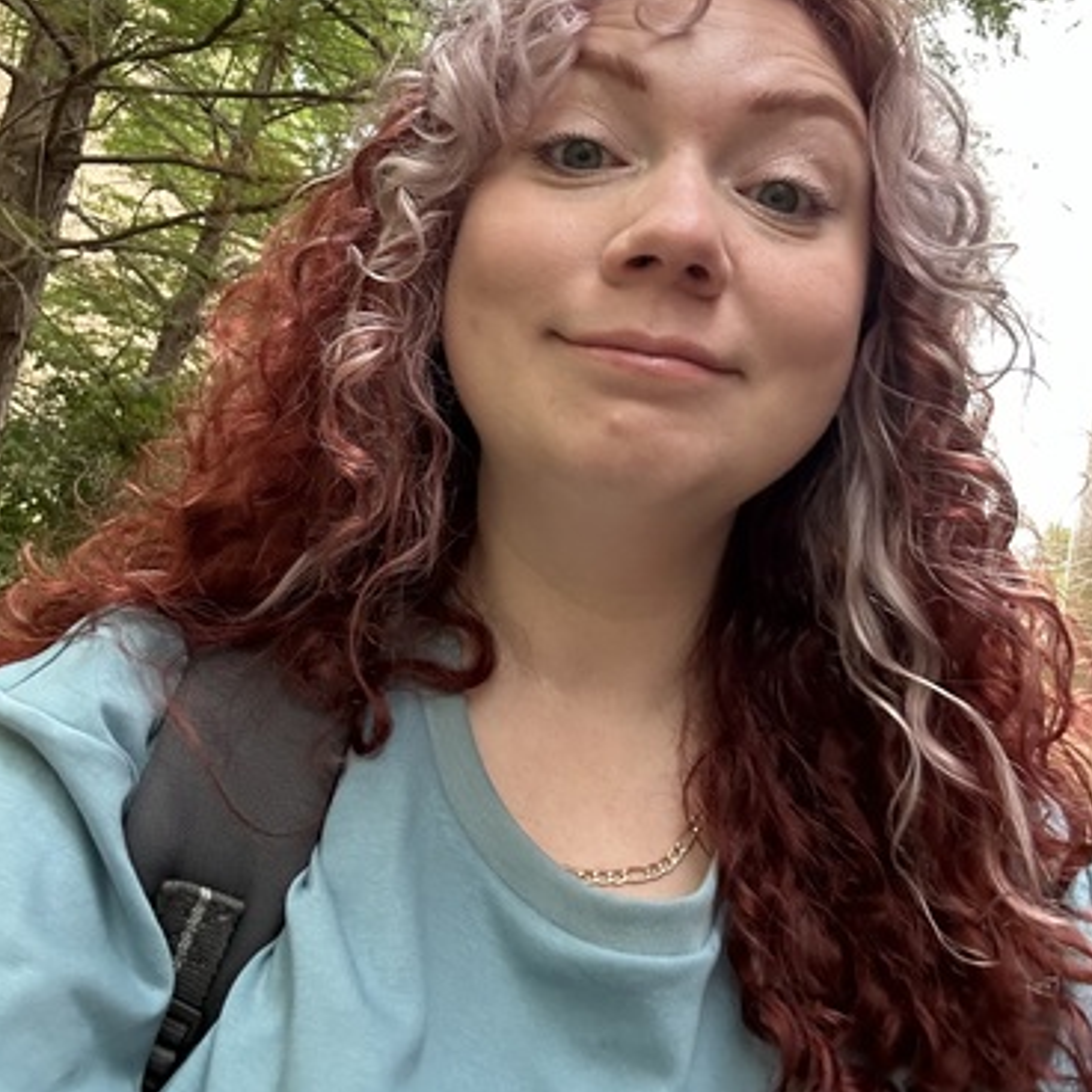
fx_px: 1285
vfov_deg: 45.4
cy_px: 368
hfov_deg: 46.0
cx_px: 542
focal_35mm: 36
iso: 100
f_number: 1.9
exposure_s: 1/60
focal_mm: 2.69
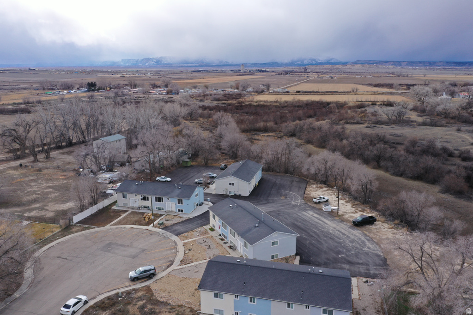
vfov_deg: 46.4
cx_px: 236
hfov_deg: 65.5
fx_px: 368
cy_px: 158
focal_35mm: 28
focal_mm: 10.26
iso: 100
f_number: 8
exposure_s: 1/160
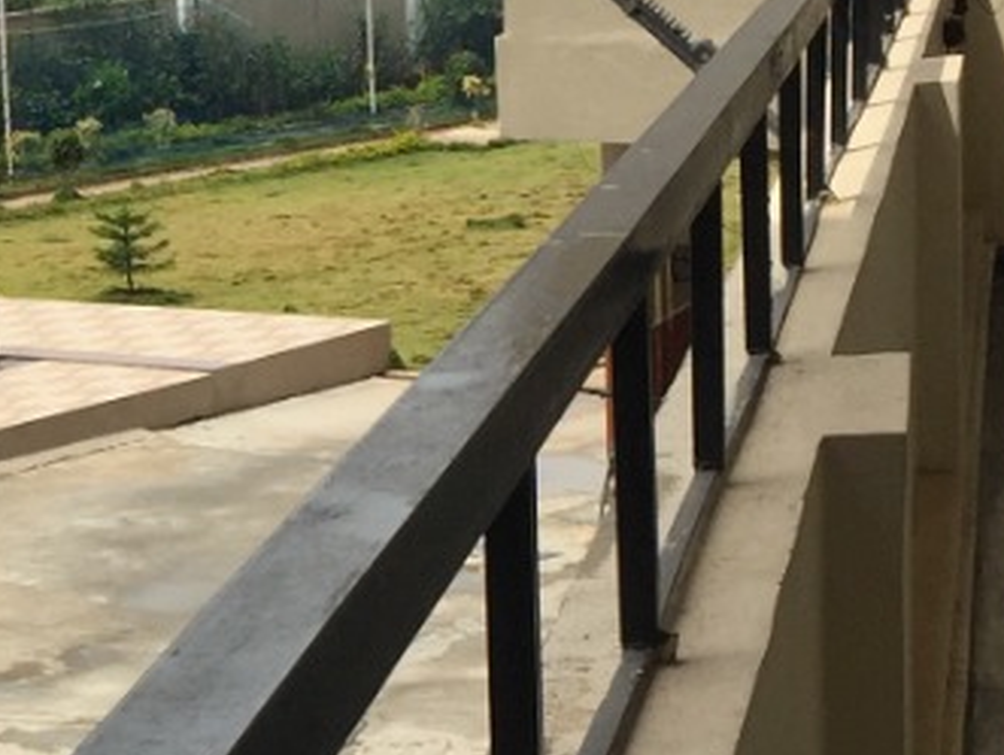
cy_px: 512
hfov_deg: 15.0
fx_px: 3658
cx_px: -261
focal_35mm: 126
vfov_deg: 11.8
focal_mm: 4.15
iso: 32
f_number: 2.2
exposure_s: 1/2825
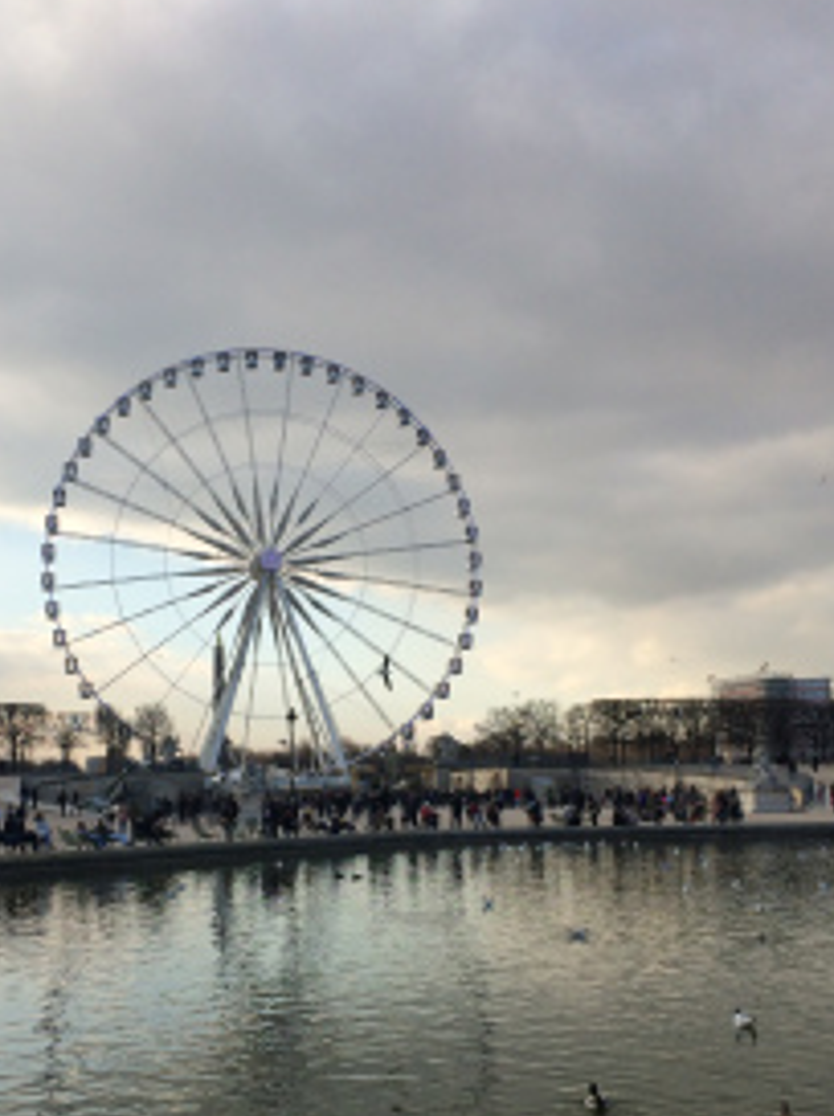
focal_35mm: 42
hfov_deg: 34.2
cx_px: 339
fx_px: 1352
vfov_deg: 44.4
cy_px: 709
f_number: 2.2
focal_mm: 4.15
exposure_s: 1/1282
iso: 32
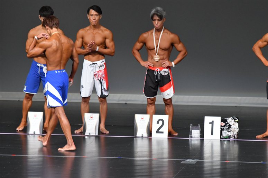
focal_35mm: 315
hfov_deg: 6.5
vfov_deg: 4.4
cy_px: 89
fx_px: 2344
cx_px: 134
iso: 5000
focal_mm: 210
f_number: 5.6
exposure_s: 1/400
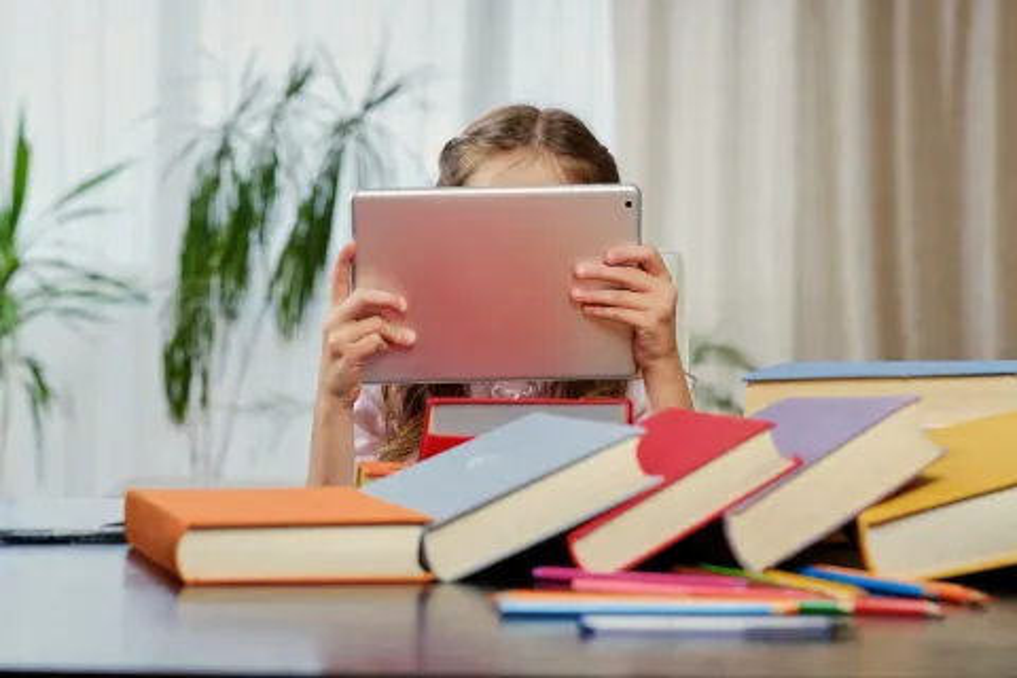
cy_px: 339
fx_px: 2373
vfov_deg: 16.3
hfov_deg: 24.2
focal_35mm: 84
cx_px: 508
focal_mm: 56
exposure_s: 1/125
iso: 250
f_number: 4
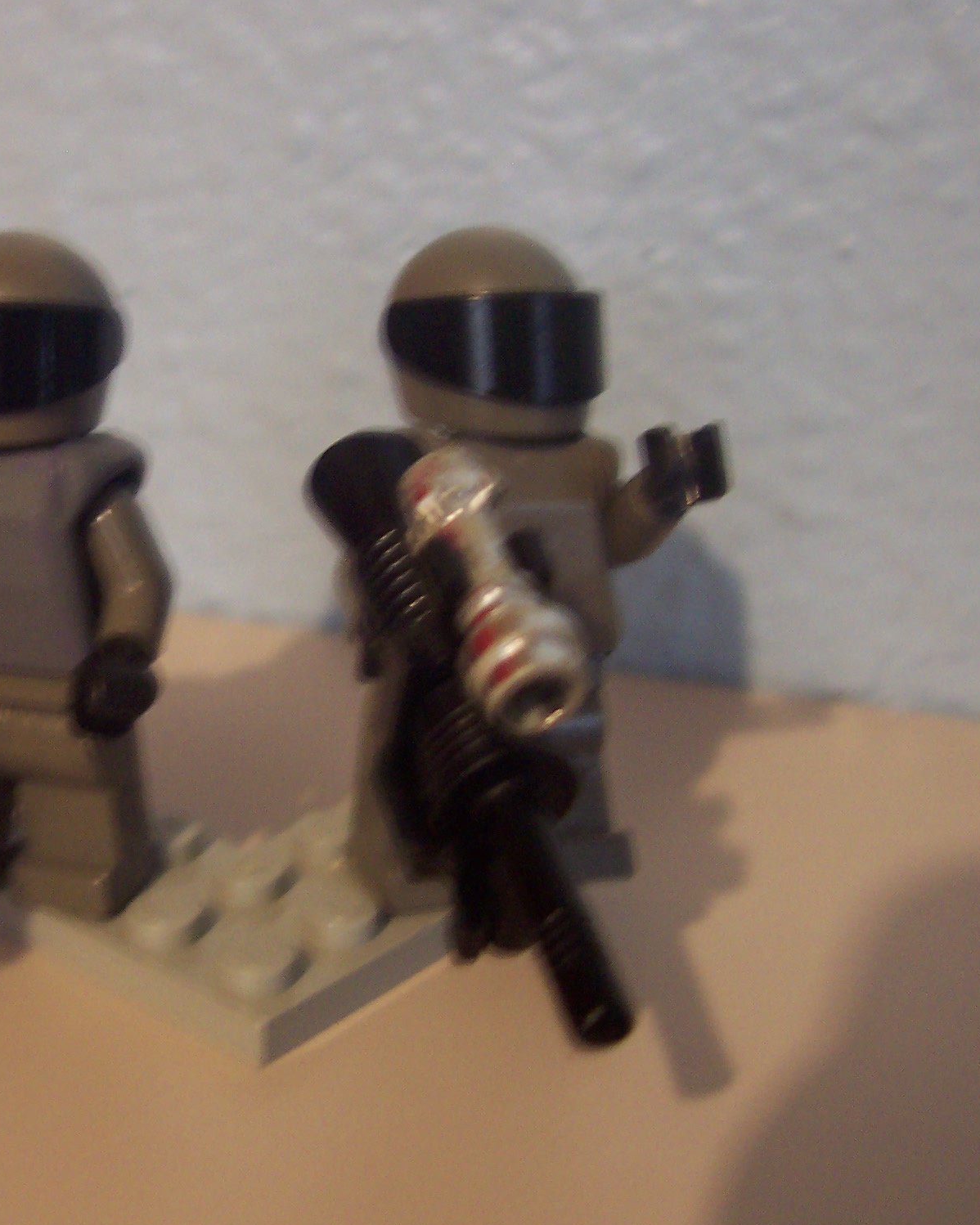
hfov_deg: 30.1
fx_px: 1777
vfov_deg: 38.1
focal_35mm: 49
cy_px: 608
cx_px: 199
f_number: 2.8
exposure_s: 1/8
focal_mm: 5.6
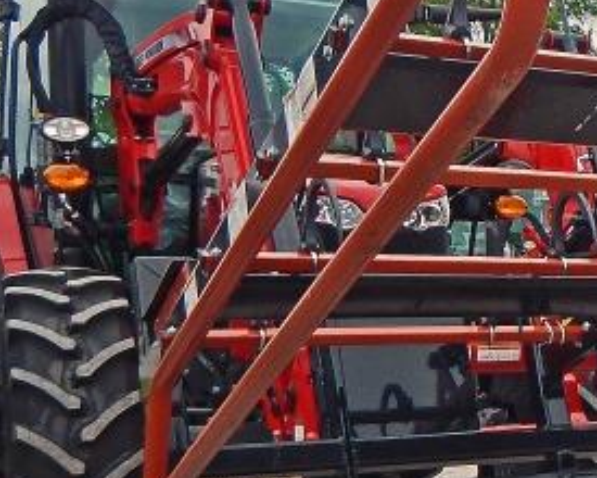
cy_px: 404
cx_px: 936
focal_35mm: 80
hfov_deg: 20.0
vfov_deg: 18.9
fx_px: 1414
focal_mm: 4
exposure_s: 1/640
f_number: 3
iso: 125
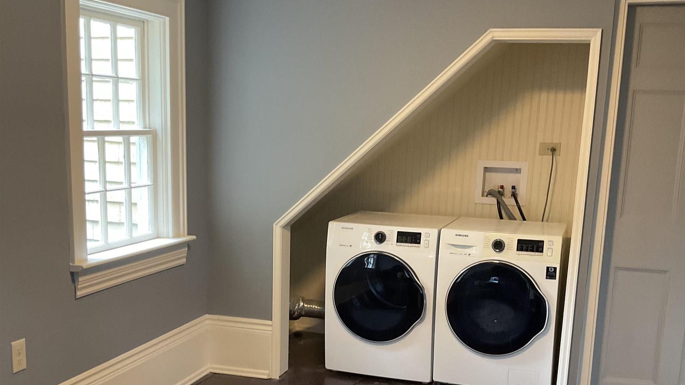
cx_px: 349
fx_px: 781
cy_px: 275
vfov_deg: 27.4
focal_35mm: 43
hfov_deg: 47.4
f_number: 1.8
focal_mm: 3
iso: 200
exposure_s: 1/60
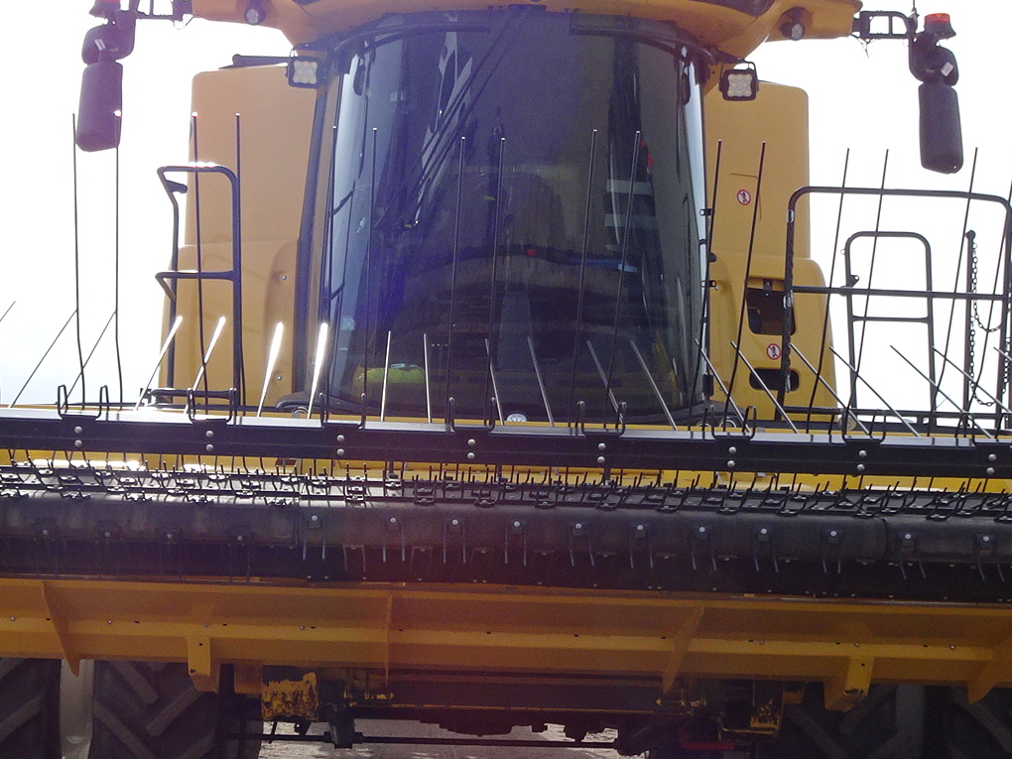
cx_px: 407
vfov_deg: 24.0
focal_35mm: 61
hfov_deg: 31.6
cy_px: 459
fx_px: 1783
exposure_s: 1/800
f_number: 3.5
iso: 80
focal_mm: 4.1
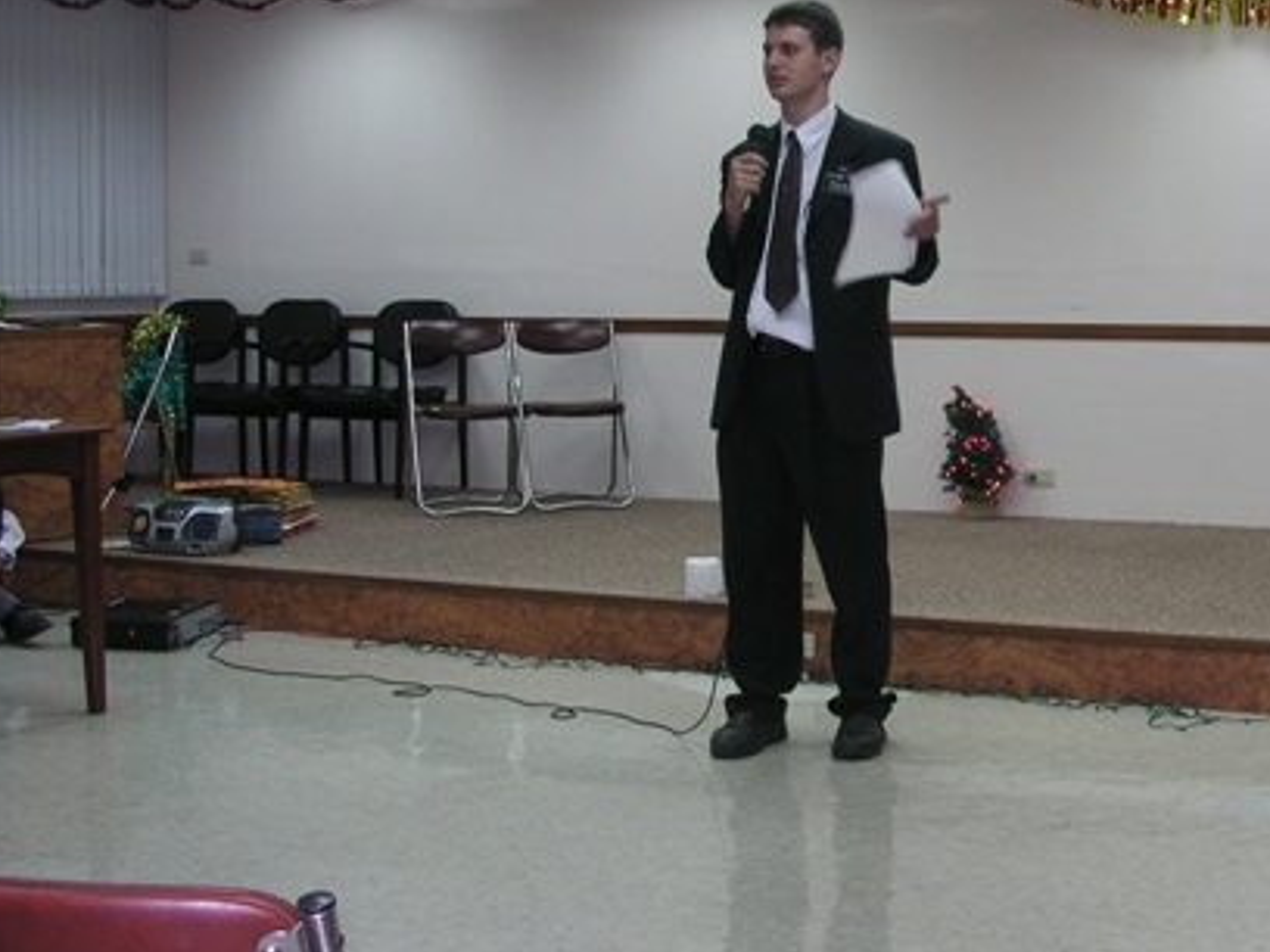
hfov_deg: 32.6
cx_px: 946
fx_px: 2128
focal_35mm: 58
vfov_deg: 25.2
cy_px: 432
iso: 113
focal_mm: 5.6
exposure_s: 1/30
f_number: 2.7
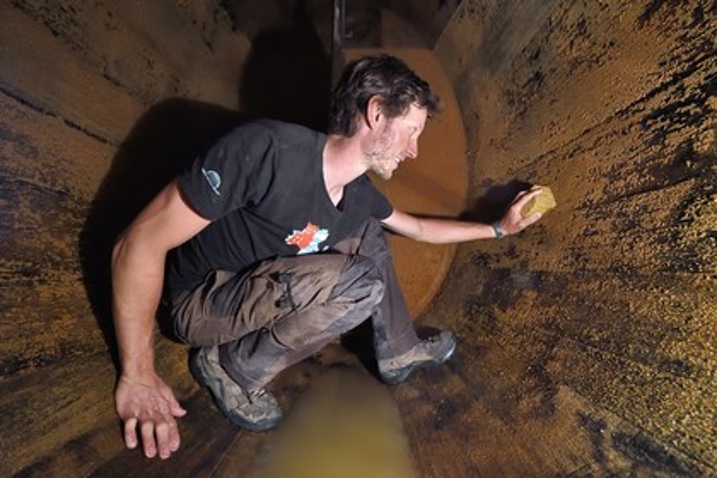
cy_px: 239
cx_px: 358
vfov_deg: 81.2
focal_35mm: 14
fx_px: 279
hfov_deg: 104.3
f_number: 4.5
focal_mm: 14
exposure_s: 1/6
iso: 3200
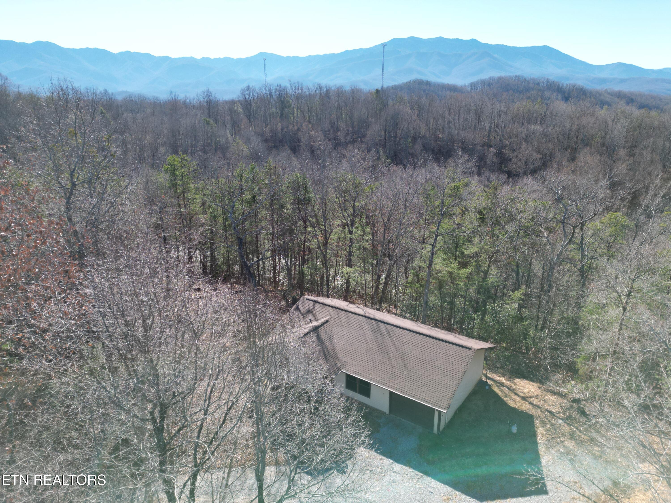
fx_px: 465
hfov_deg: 71.6
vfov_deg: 56.8
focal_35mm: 24
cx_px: 336
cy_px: 252
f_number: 1.7
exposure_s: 1/1600
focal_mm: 6.72
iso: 200
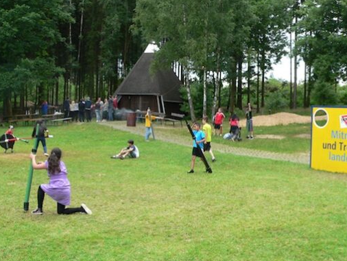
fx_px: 441
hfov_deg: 42.8
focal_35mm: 44
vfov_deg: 32.9
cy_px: 134
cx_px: 204
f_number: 4
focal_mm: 6
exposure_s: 1/320
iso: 200
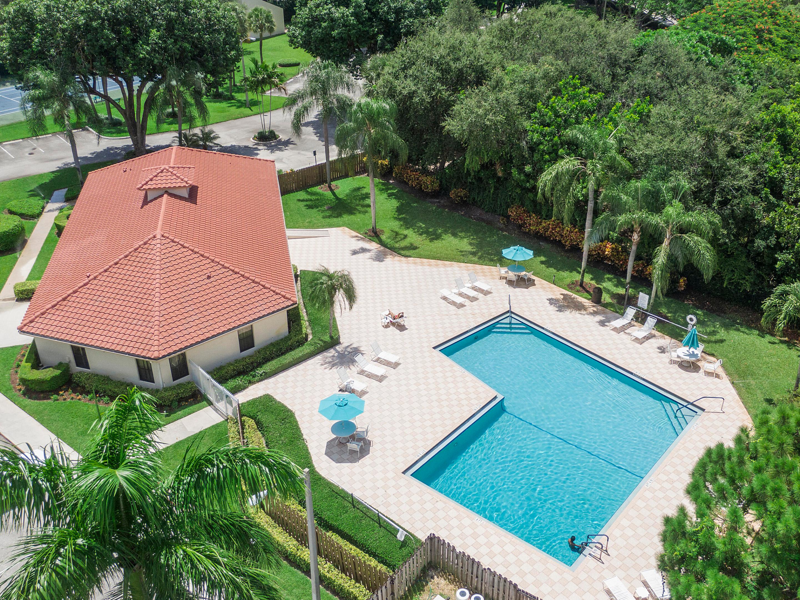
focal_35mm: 33
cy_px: 300
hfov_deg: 55.4
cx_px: 400
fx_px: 762
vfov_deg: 42.9
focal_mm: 5.69
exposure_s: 1/1250
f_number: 3.2
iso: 100
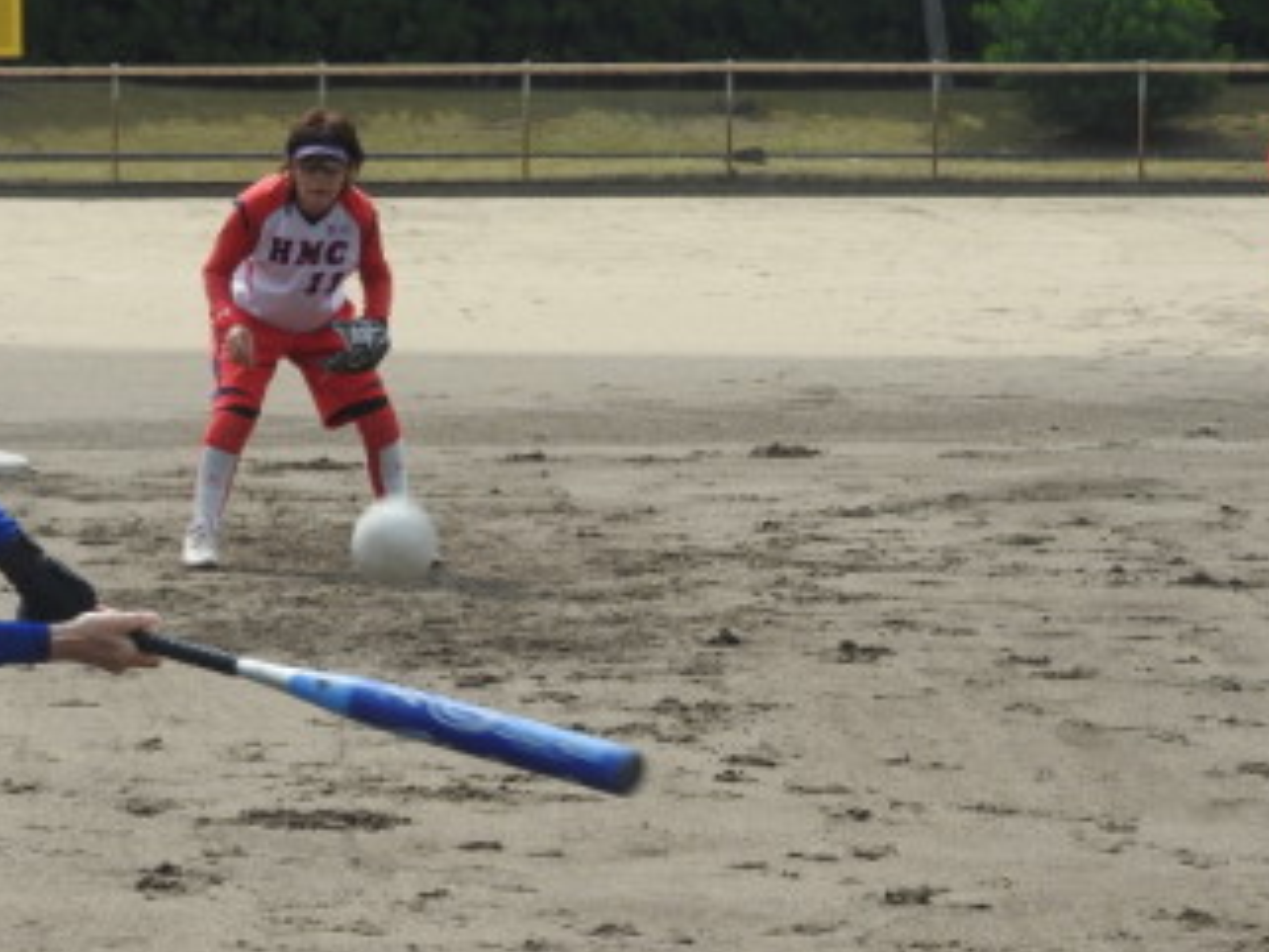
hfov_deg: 9.2
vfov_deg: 6.9
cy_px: 774
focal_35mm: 215
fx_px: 7885
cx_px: 221
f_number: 5
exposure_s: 1/500
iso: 100
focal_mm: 20.6
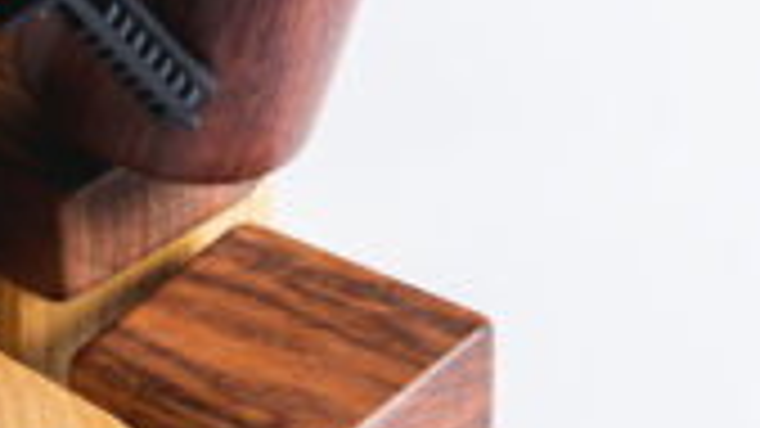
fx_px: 13419
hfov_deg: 3.2
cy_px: -97
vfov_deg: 1.8
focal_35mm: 666
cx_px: -31
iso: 100
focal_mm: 105
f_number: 4.5
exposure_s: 1/200
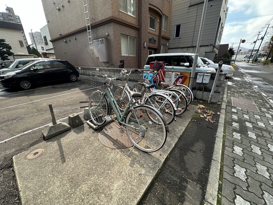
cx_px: 136
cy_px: 102
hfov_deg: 102.1
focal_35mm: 14
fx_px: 110
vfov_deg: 85.7
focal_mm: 2.22
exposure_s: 1/388
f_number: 2.2
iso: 40
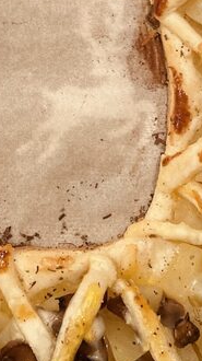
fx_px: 840
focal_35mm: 88
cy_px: 8
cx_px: 56
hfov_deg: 13.7
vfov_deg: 23.3
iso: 320
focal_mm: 4.25
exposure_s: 1/50
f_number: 1.8
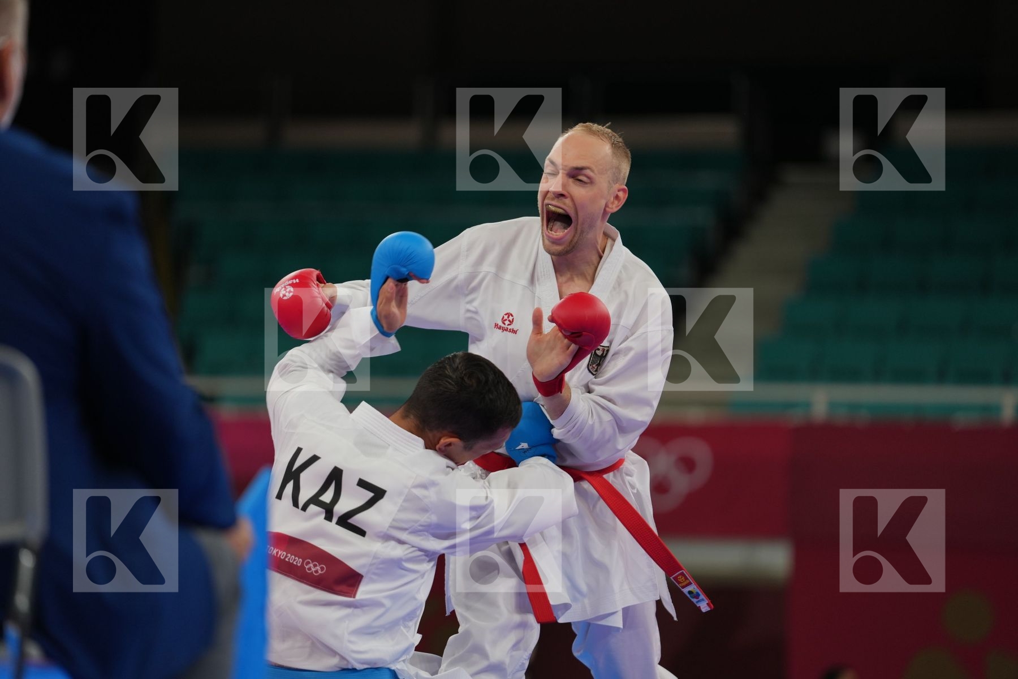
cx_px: 509
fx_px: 5655
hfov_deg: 10.3
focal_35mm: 200
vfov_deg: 6.9
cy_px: 340
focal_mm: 200
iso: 500
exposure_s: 1/1000
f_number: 2.8
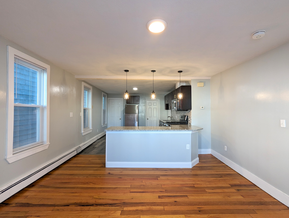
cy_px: 109
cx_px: 144
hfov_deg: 94.4
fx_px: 134
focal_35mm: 16
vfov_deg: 78.2
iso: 64
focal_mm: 2.35
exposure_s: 1/24
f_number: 2.2
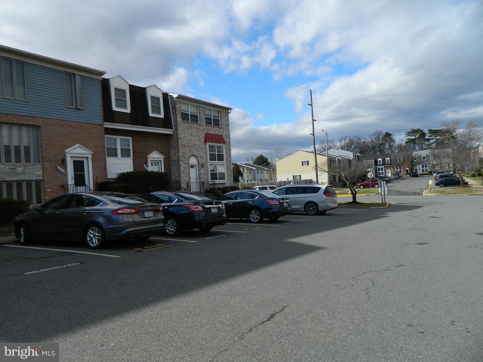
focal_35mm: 25
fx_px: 349
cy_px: 181
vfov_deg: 54.9
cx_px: 242
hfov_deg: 69.4
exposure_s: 1/1000
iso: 80
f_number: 3.1
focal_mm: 4.5
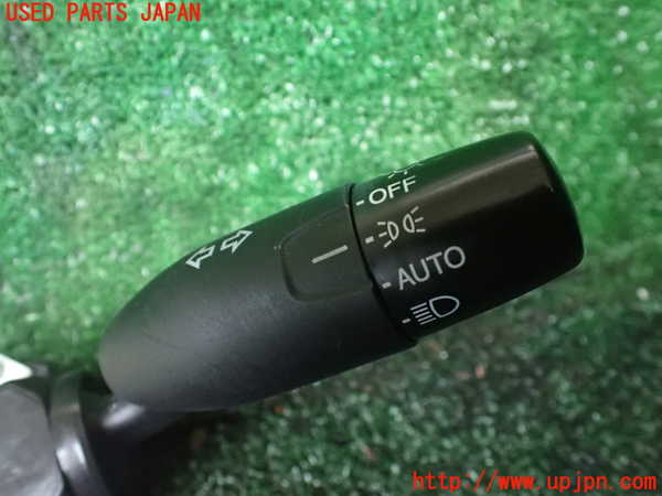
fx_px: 574
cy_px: 248
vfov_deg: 46.8
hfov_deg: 60.0
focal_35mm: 30
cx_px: 331
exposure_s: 1/30
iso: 1600
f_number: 2.3
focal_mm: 5.4
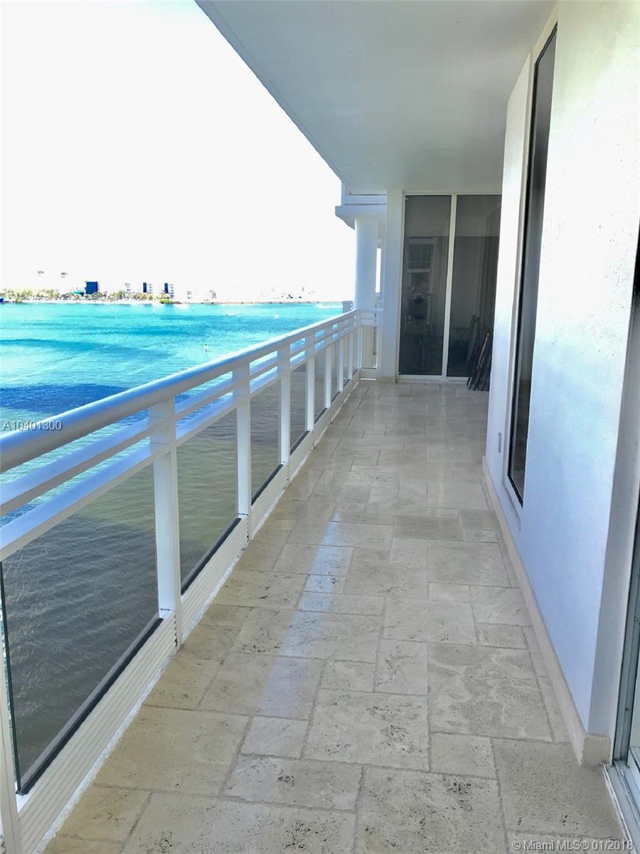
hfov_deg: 49.7
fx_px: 690
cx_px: 320
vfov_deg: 63.4
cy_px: 427
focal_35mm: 28
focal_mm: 3.99
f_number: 1.8
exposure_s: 1/509
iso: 20
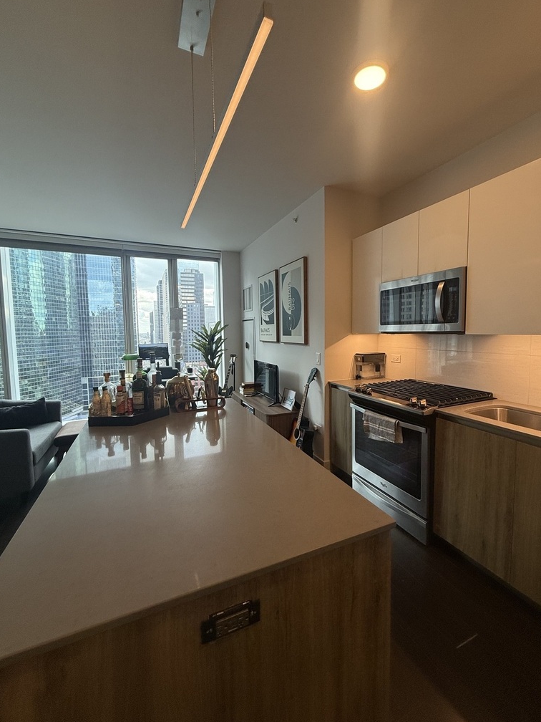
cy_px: 356
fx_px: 313
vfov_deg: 98.2
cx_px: 283
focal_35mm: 15
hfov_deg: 81.7
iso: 100
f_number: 2.2
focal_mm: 2.22
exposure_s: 1/120
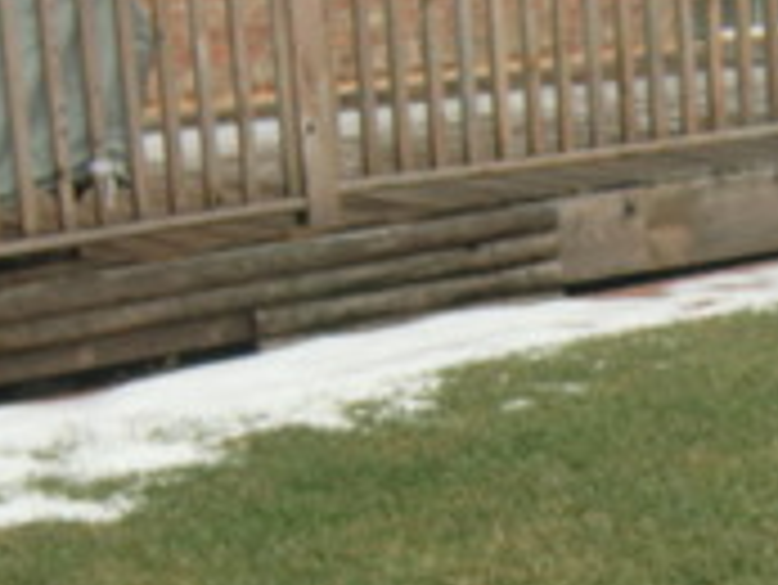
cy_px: 405
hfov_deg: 15.4
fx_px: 2834
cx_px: 778
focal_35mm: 126
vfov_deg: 11.8
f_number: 3.6
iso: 64
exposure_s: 1/60
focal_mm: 6.1
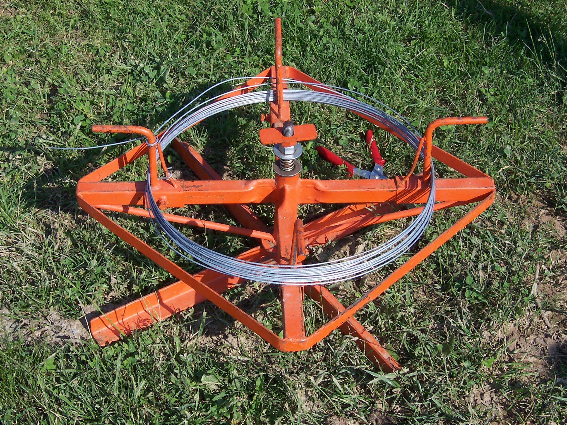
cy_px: 212
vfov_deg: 17.8
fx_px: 1360
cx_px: 284
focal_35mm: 83
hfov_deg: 23.6
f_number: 5.6
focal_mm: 12.8
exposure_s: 1/500
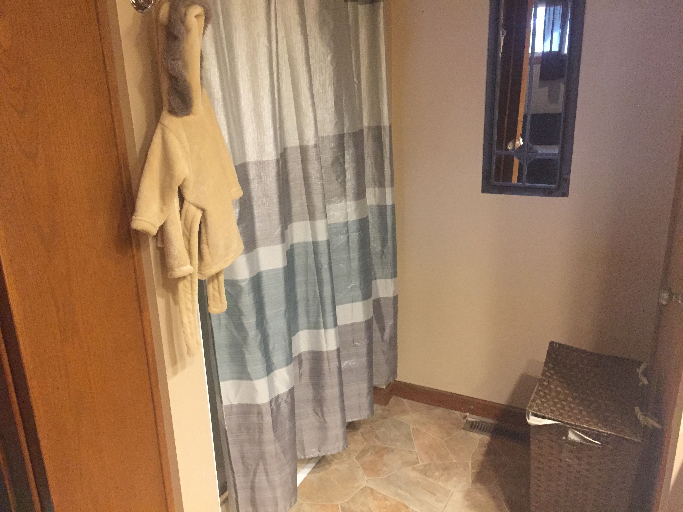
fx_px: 572
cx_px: 342
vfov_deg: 48.2
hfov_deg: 61.7
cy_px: 256
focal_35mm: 29
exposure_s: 1/30
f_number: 2.2
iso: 320
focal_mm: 4.15
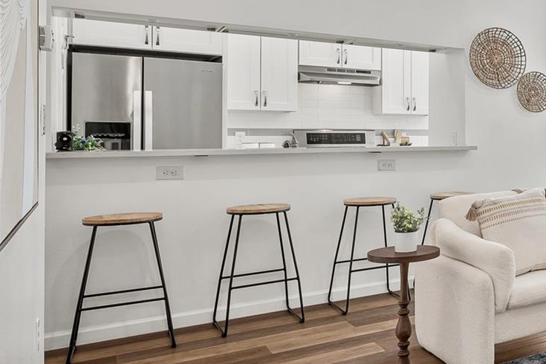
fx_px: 591
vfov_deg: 34.0
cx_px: 697
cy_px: 133
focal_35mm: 39
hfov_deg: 35.4
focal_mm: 14
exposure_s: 1/4
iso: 250
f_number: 8
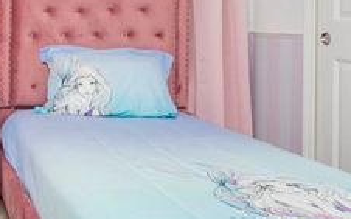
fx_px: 516
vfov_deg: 23.4
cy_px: 26
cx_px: -68
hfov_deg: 31.6
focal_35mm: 54
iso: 1000
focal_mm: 17
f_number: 9
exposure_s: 1/6
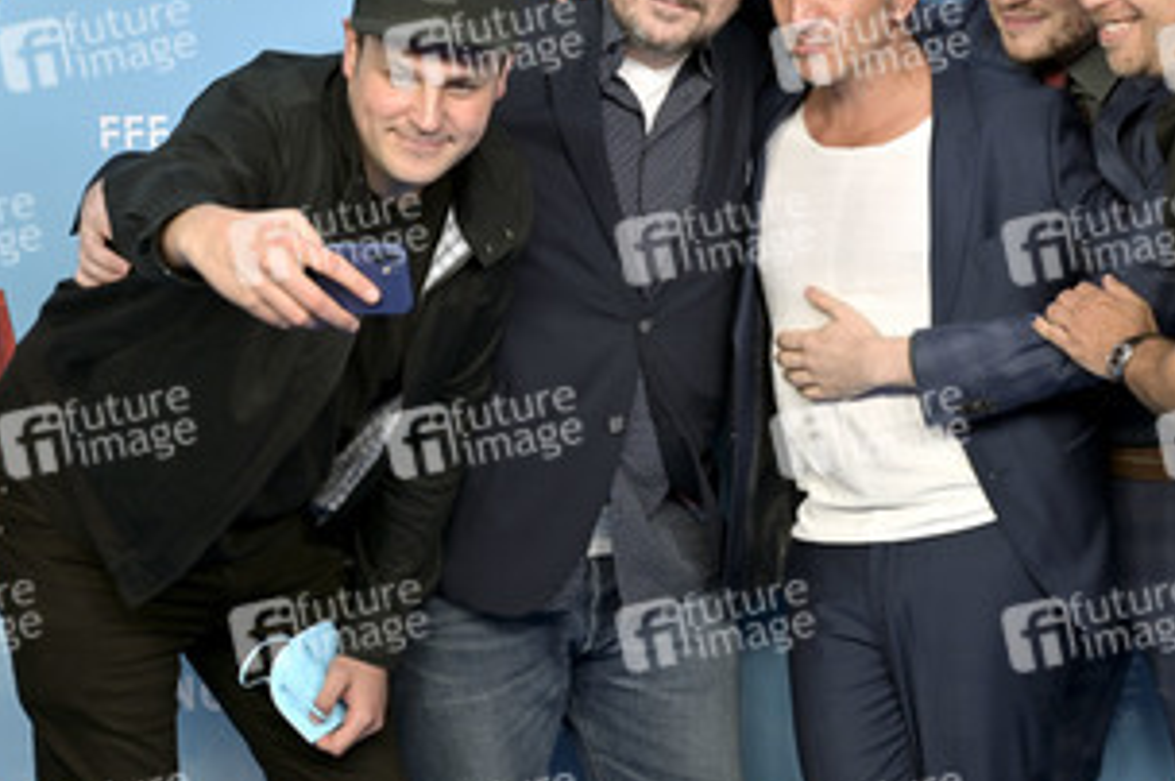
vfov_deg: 13.1
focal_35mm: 104
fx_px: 3391
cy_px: 336
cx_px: 767
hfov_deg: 19.6
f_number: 4
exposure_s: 1/200
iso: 160
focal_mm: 70
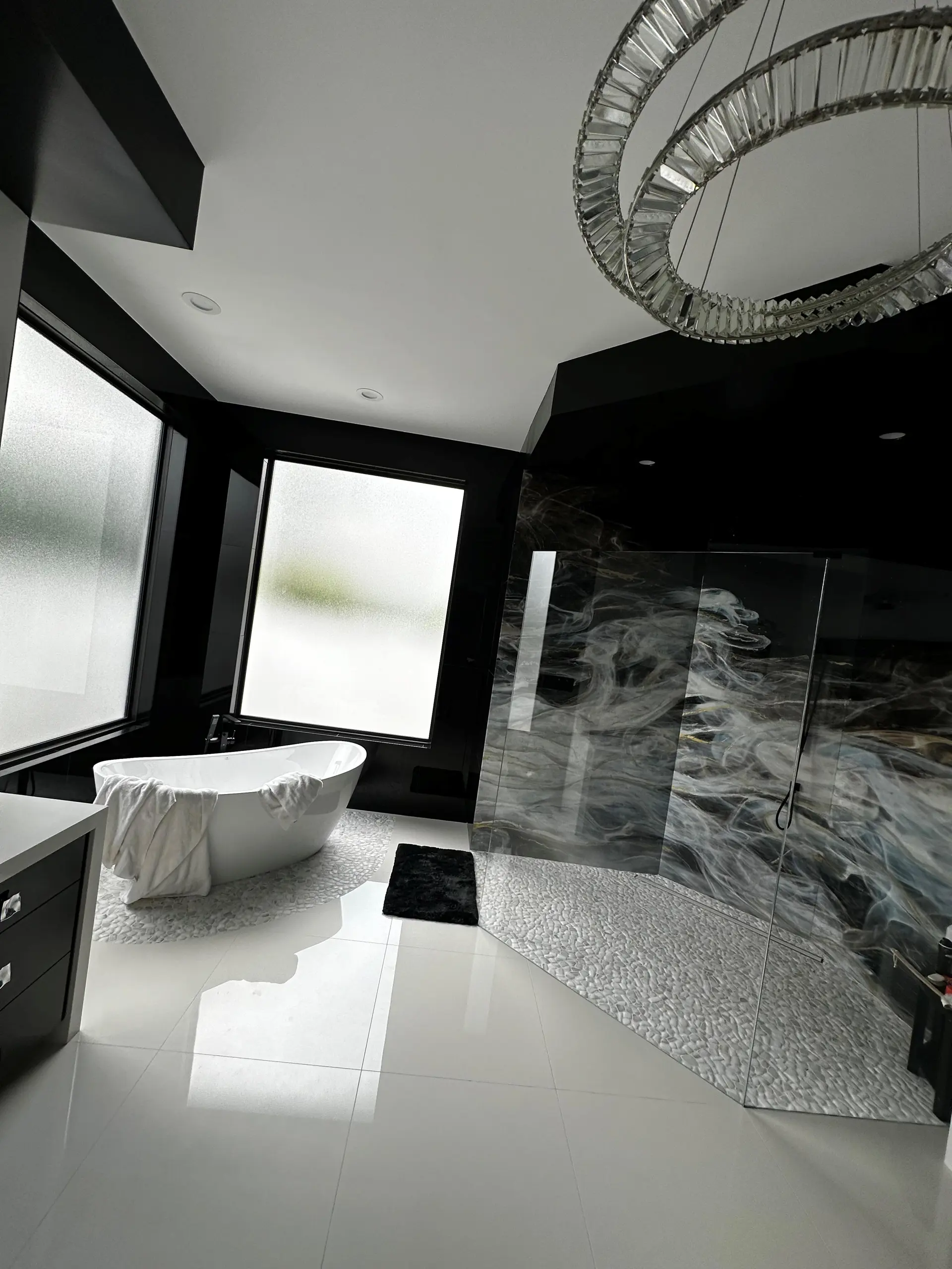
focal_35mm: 14
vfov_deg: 102.1
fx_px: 513
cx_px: 476
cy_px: 634
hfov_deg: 85.7
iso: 40
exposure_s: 1/140
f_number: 2.2
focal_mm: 2.22
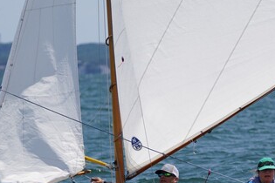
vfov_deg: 2.2
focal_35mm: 620
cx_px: 249
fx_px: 4738
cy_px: 129
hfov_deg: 3.3
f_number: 5
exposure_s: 1/1600
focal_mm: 163
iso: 160
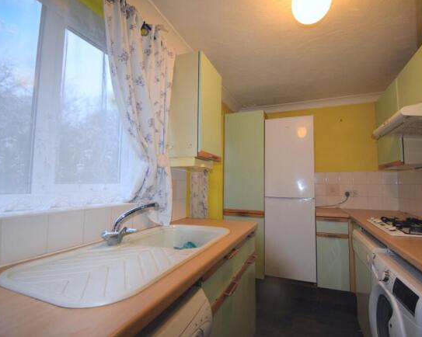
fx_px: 212
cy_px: 168
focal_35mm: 17
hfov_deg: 89.6
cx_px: 223
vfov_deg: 76.9
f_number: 5
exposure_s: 1/100
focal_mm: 10
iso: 800
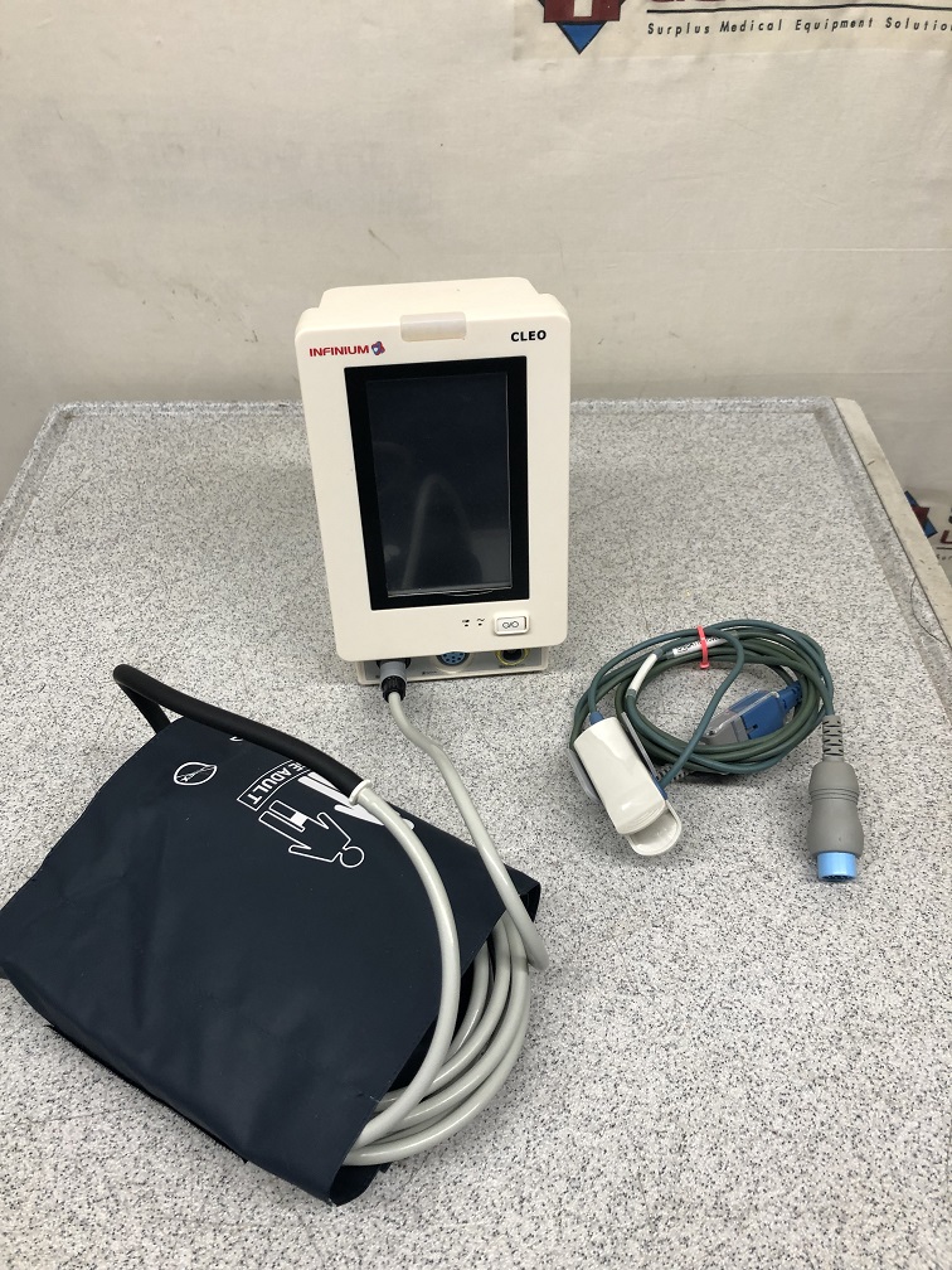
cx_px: 476
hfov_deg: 49.7
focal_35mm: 28
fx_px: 1027
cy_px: 635
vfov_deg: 63.4
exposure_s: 1/40
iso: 25
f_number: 1.8
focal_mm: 3.99
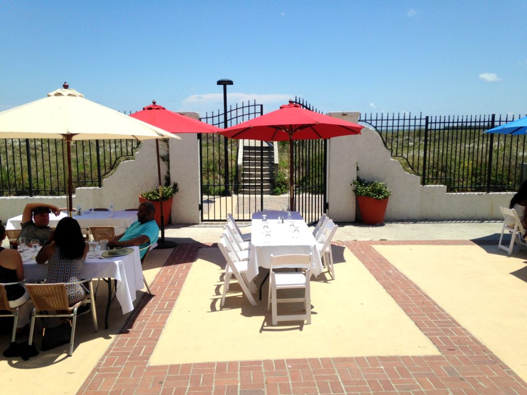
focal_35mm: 33
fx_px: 502
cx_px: 264
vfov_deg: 42.9
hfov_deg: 55.4
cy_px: 198
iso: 50
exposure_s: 1/2857
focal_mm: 4.12
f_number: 2.4
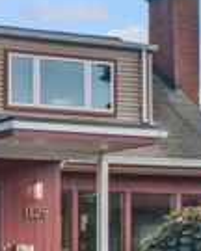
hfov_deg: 11.8
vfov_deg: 15.8
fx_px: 907
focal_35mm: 122
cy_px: 116
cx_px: -141
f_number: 8
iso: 200
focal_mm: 35
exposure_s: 1/125
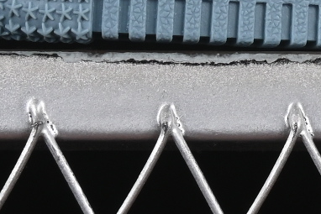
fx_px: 4870
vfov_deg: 2.5
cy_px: -431
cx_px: 666
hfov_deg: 3.7
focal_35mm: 546
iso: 160
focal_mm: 50
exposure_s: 1/80
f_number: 8
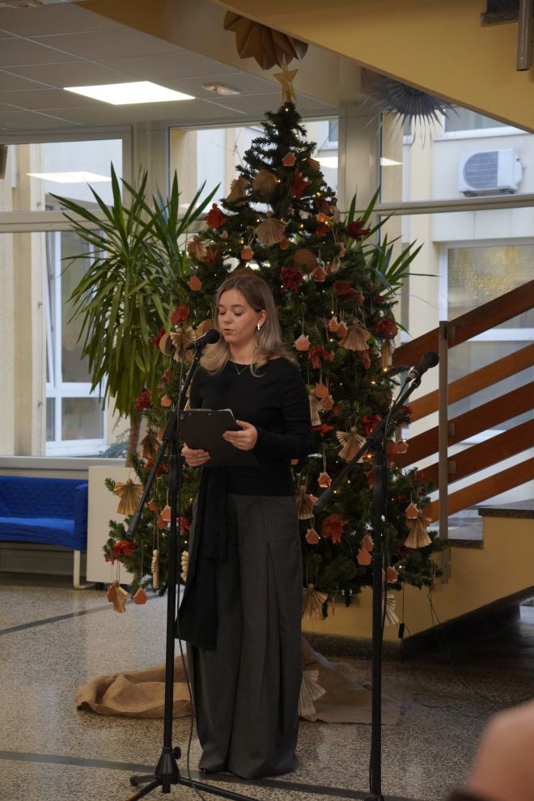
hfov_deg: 18.2
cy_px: 400
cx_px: 267
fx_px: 1669
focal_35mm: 75
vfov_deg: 27.0
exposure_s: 1/200
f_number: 4.5
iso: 1600
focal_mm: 50
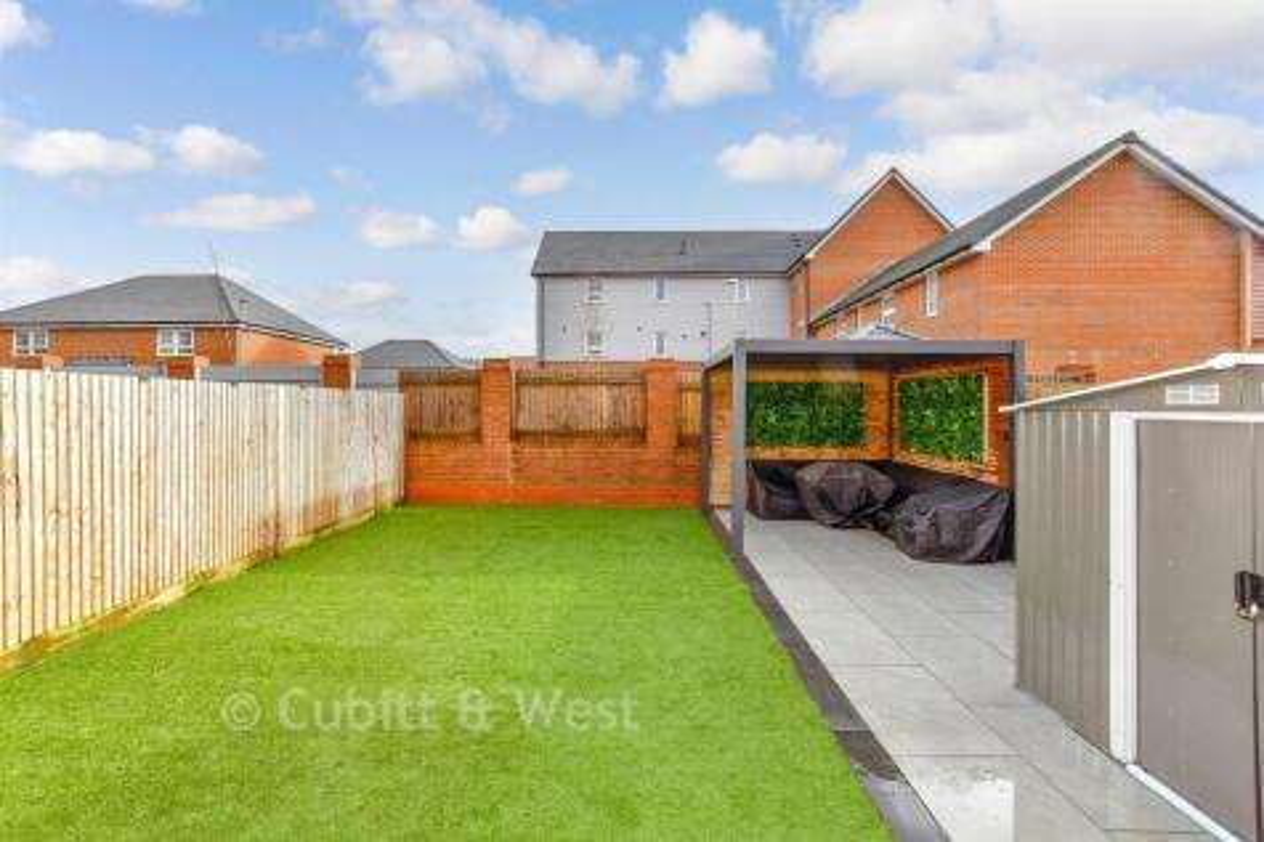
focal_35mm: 15
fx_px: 526
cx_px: 632
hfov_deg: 100.4
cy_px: 421
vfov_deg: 77.3
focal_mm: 10
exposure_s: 1/250
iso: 400
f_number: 8
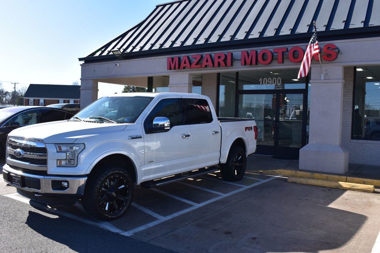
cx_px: 190
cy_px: 126
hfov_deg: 57.2
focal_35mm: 33
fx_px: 348
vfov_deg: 39.9
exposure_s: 1/400
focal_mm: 22
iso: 400
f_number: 11
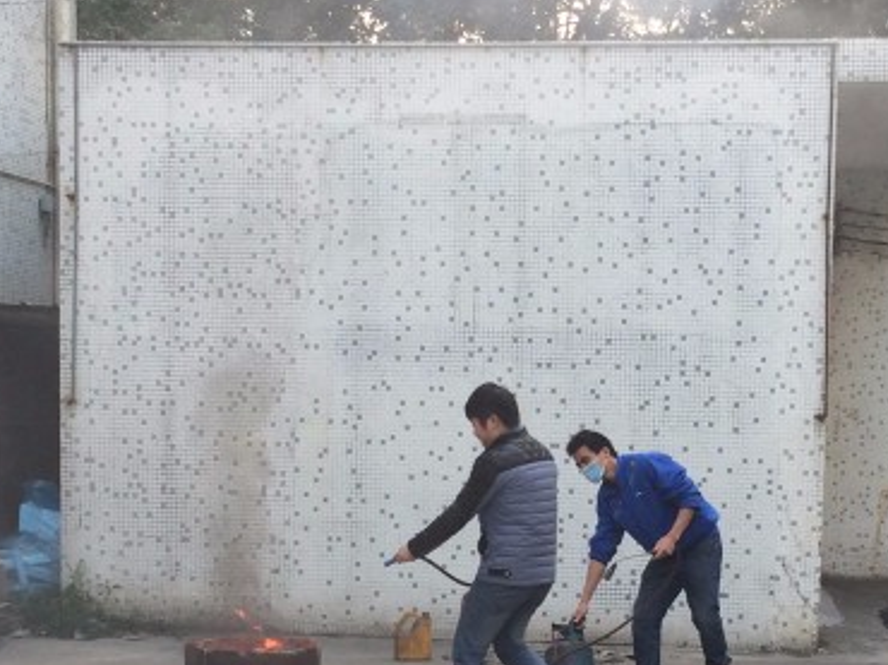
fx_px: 1948
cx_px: 588
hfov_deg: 25.5
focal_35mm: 76
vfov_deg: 19.1
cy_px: 551
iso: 32
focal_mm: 4.15
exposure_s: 1/154
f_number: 2.2
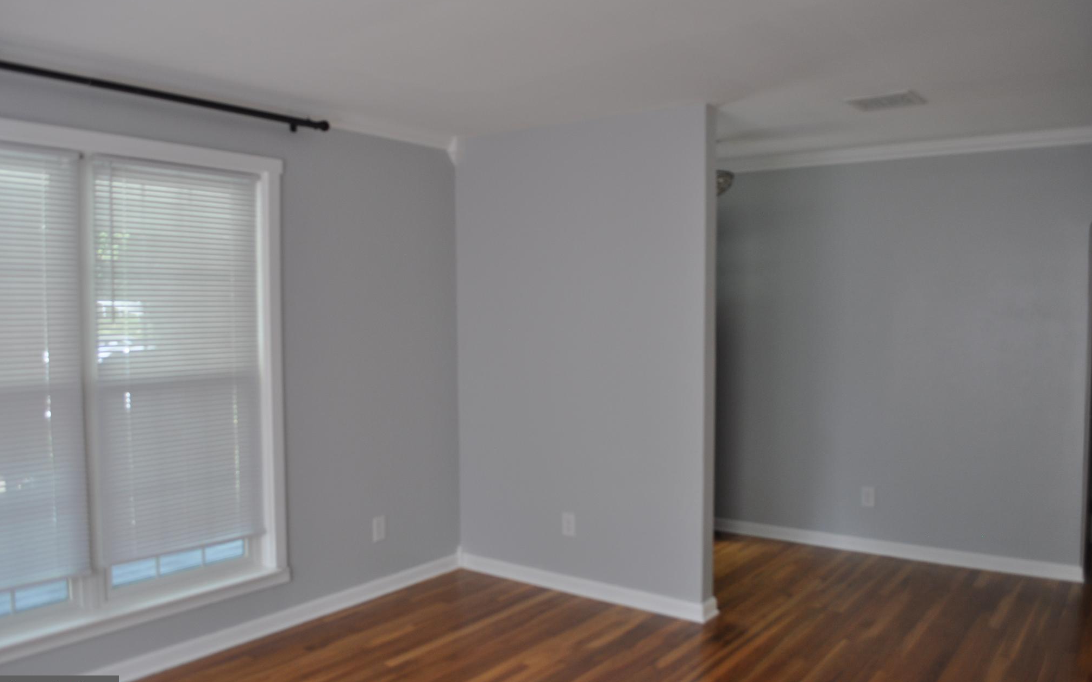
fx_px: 833
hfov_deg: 66.5
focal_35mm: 28
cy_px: 345
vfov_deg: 44.5
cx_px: 555
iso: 400
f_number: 4
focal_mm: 18
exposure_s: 1/60
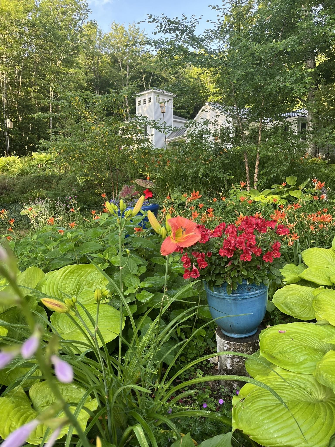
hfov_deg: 53.1
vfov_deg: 67.3
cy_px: 224
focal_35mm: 26
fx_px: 335
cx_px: 168
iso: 64
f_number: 1.6
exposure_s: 1/164
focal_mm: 5.1
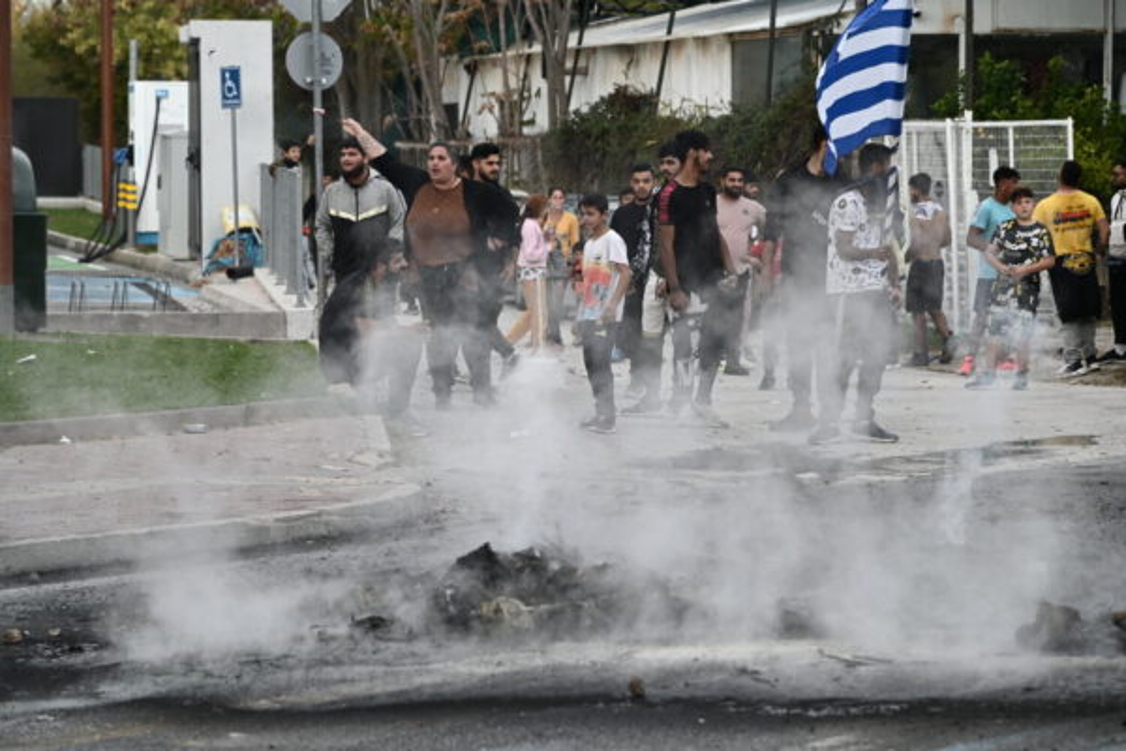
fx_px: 3753
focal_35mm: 120
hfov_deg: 17.1
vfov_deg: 11.4
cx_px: 563
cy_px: 376
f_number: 5
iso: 320
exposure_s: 1/640
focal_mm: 120
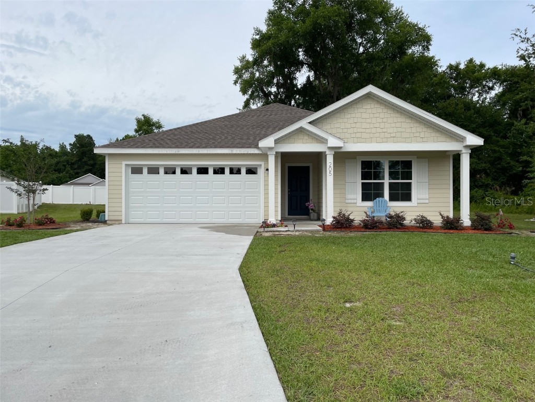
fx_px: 402
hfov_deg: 67.3
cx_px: 268
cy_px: 201
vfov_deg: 53.1
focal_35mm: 26
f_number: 1.6
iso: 32
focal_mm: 4.2
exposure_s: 1/4000
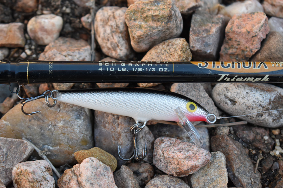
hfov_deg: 24.6
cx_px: 142
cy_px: 94
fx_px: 649
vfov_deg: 16.6
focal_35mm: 82
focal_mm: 55
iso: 800
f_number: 5.6
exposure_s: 1/250
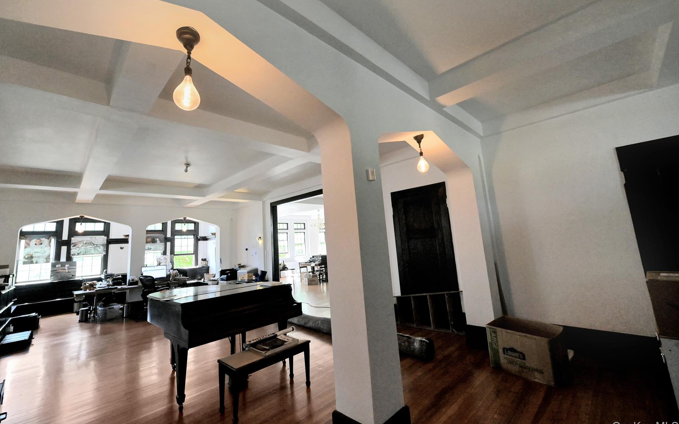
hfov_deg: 101.4
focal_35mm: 15
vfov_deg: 74.7
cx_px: 326
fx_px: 278
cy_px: 197
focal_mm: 14
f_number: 5
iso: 3200
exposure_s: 1/500
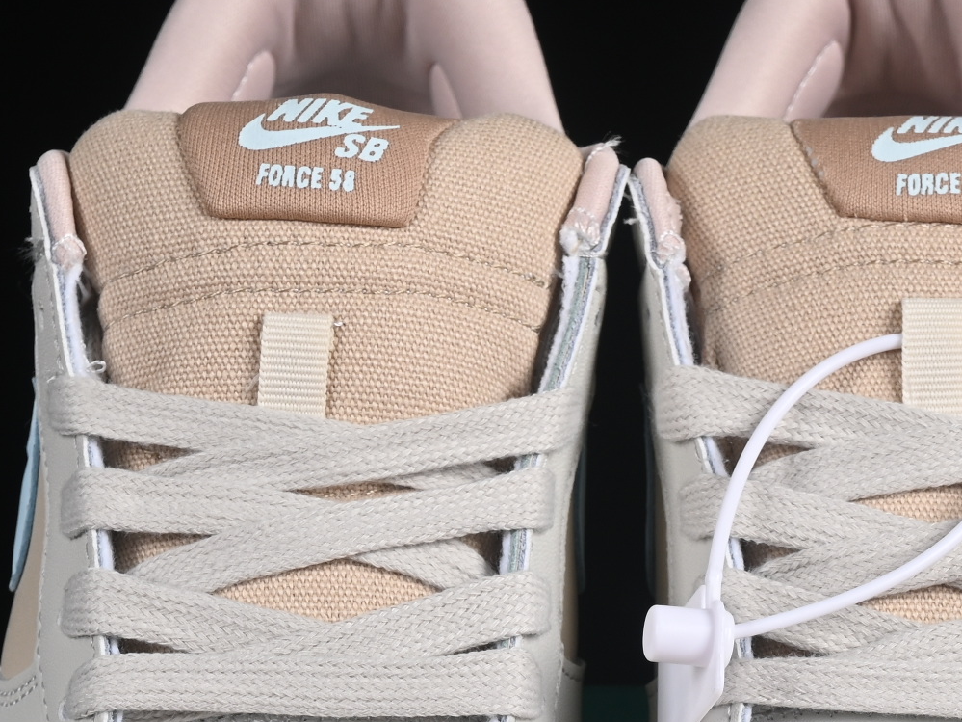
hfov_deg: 9.8
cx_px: 578
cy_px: 742
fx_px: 5585
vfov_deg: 7.4
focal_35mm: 201
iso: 160
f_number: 8
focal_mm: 50
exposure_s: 1/80
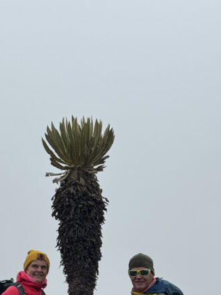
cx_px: 101
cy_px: 321
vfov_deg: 16.9
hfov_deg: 13.1
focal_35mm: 113
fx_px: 962
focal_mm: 6.76
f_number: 1.78
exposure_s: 1/3425
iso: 64
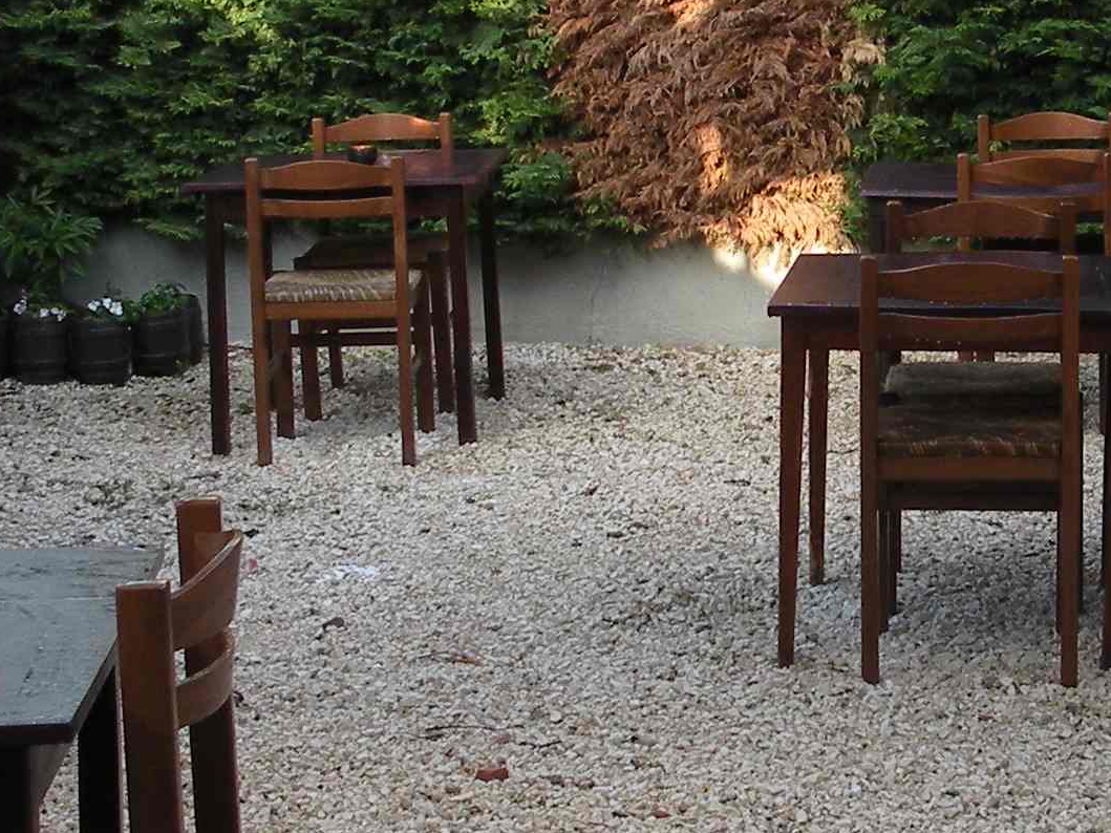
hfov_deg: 20.7
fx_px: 2984
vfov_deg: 15.7
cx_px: 996
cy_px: 106
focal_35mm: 93
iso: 64
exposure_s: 1/80
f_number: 3.5
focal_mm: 4.7
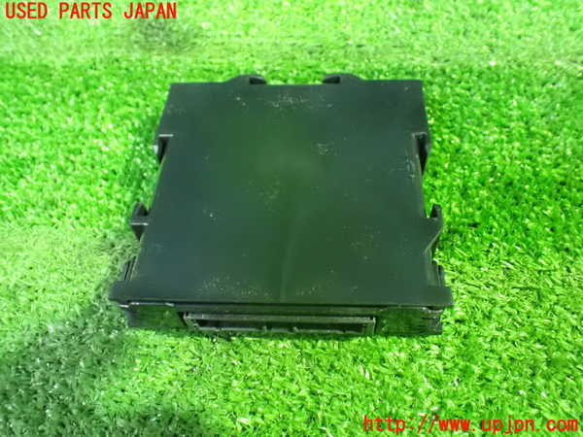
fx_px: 505
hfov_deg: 60.0
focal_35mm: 30
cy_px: 218
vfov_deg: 46.8
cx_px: 292
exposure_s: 1/30
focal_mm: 5.4
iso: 1600
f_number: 2.3
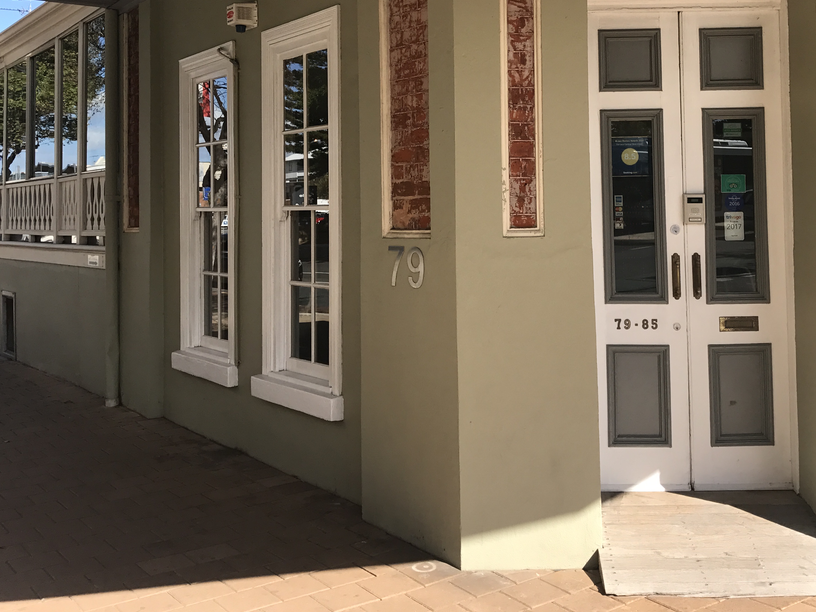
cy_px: 181
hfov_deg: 46.5
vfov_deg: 35.4
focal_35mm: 40
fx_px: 943
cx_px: 489
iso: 20
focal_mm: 3.99
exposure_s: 1/1088
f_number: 1.8
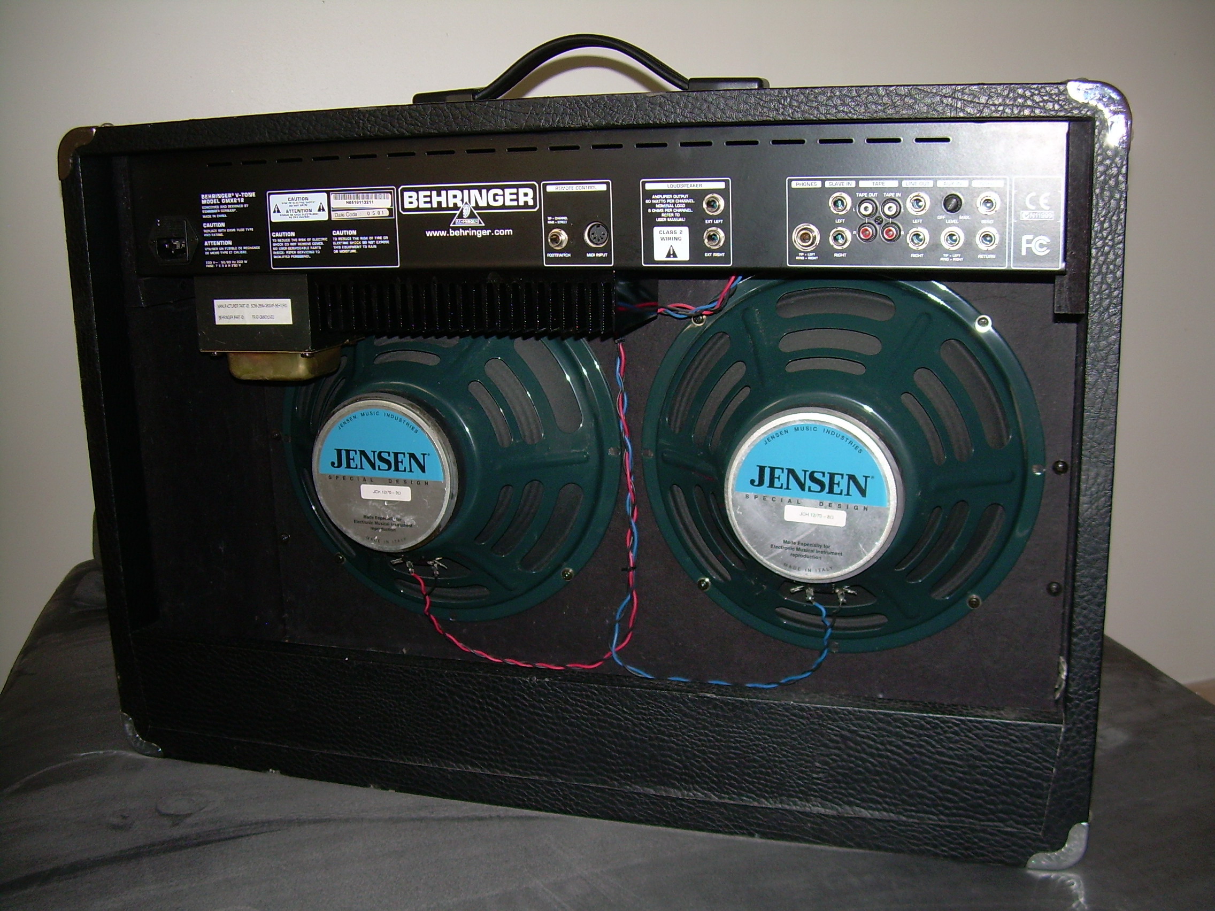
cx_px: 608
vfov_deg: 37.7
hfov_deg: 49.0
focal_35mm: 38
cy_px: 456
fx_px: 1334
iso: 50
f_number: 2.8
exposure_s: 1/60
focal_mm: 6.3
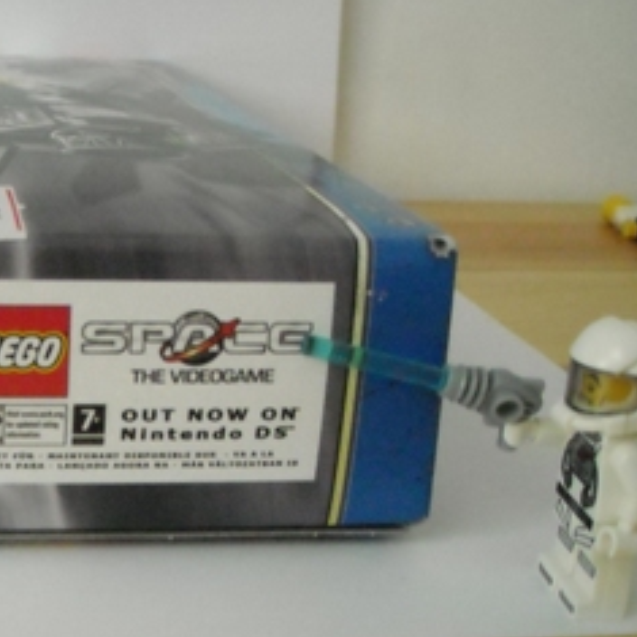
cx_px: 52
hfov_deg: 27.9
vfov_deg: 29.1
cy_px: 320
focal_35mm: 59
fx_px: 1228
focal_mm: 5.7
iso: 800
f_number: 2.8
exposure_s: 1/42
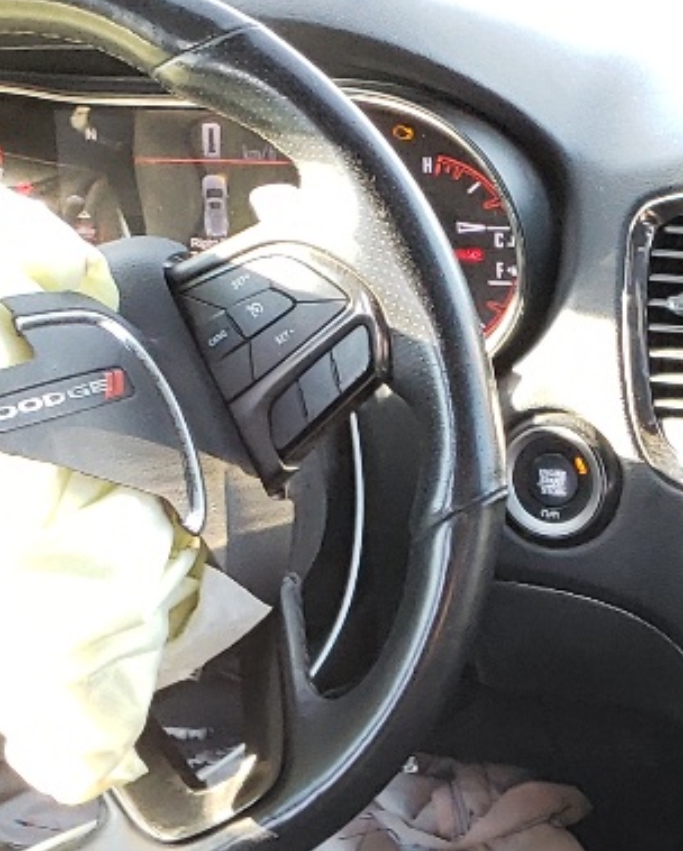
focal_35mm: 107
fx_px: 2699
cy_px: 1174
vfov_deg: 16.7
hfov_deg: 13.8
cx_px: 930
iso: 98
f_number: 1.5
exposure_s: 1/60.2
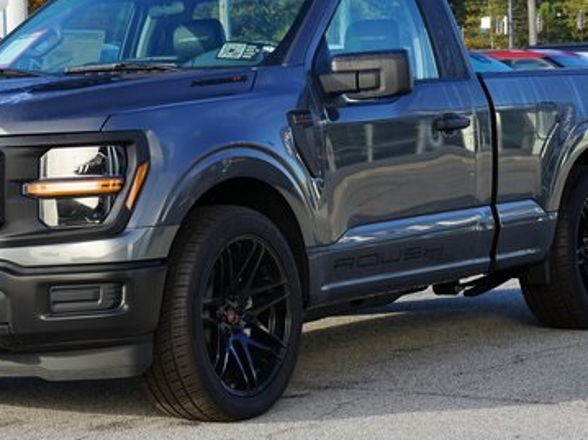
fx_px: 2038
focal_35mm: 120
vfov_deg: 12.3
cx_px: 216
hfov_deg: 16.4
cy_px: 161
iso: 100
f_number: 8
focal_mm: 70
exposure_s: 1/100
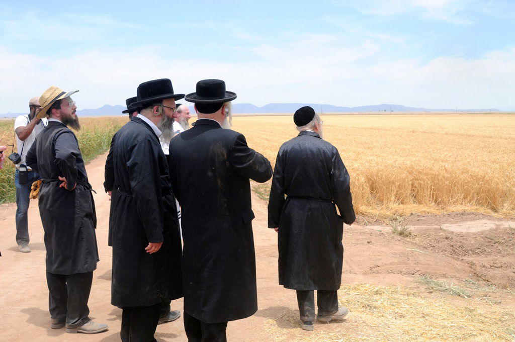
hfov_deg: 46.5
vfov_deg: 31.8
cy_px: 171
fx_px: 600
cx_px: 258
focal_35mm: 42
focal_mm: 28
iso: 250
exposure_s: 1/320
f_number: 9
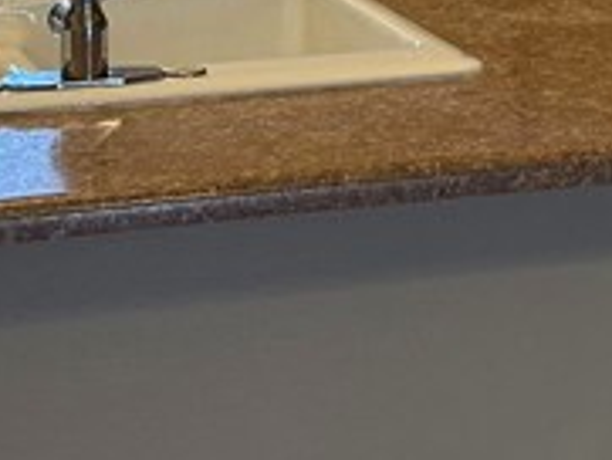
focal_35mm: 136
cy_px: -453
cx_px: 352
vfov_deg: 10.1
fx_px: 2406
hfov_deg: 14.5
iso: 320
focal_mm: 6.76
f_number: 1.78
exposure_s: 1/120
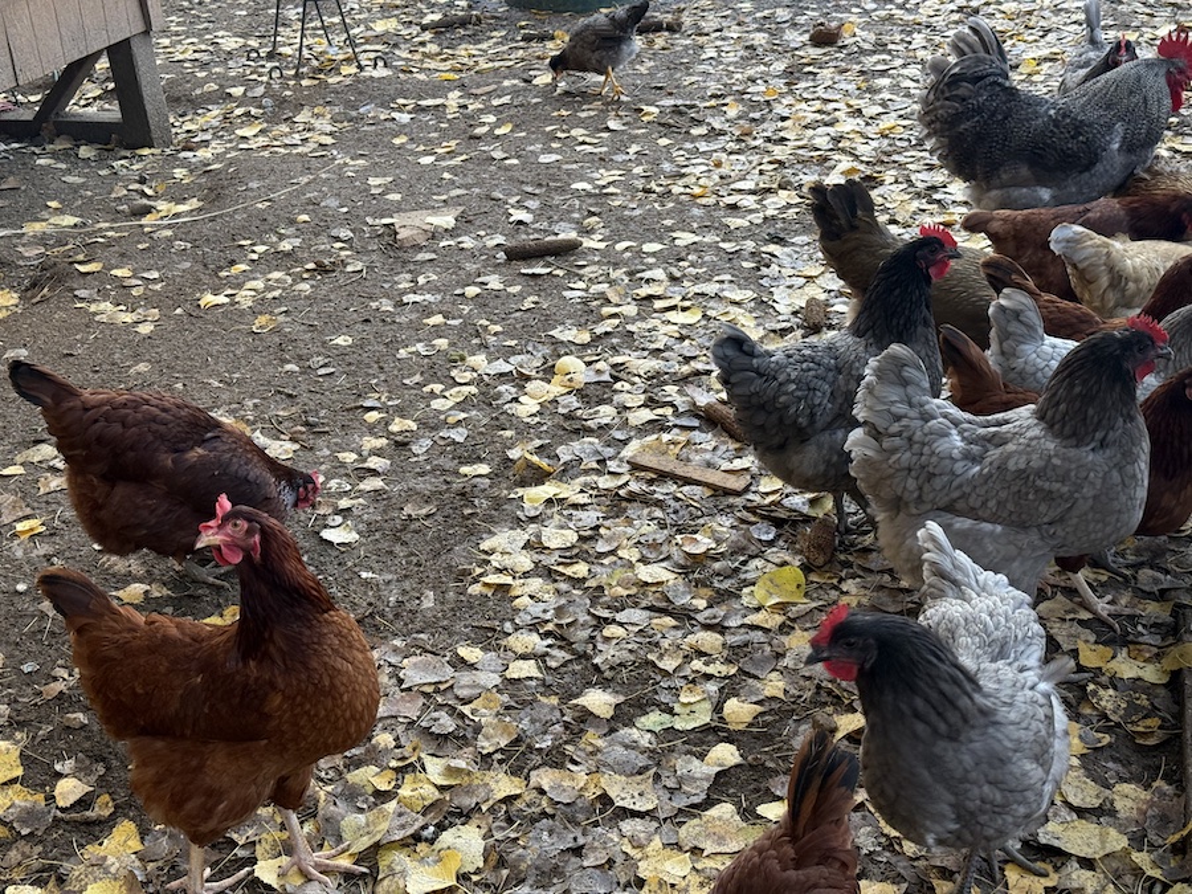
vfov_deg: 30.3
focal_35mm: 48
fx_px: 1653
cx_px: 596
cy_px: 447
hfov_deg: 39.7
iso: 125
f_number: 1.78
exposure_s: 1/120
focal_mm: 6.76
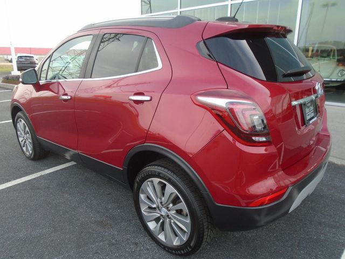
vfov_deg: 53.1
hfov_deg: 67.3
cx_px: 172
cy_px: 130
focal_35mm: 26
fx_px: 259
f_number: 3.2
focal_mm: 4.6
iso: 100
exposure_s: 1/160
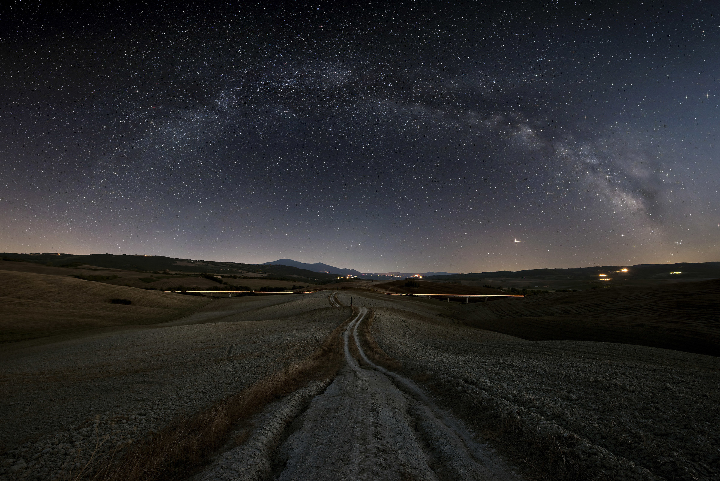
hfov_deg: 104.2
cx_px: 360
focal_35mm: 14
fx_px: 280
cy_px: 240
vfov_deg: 81.3
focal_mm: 14
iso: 200
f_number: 7.1
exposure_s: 150
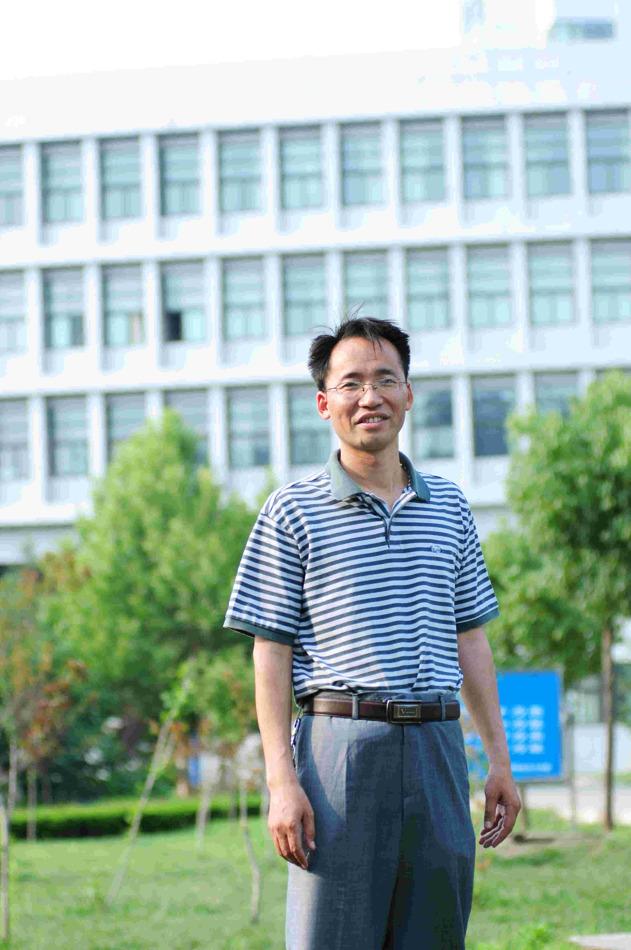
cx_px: 316
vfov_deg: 17.1
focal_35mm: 120
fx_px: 3163
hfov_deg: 11.4
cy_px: 475
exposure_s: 1/800
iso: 200
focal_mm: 80
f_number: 3.2
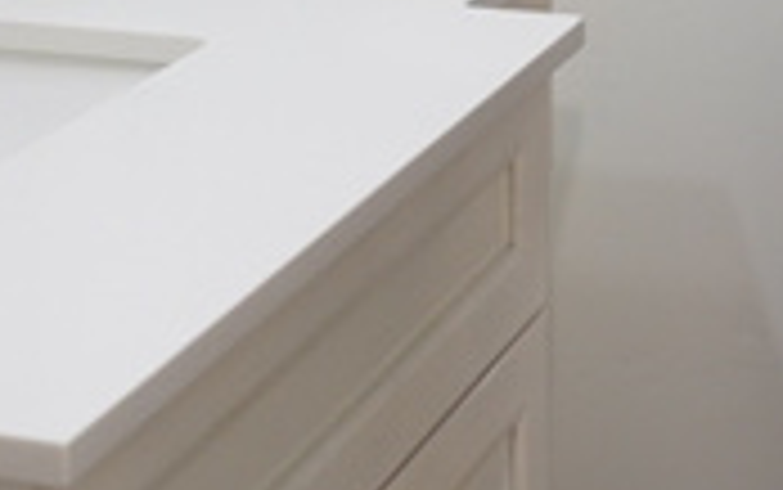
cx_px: 666
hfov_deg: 17.2
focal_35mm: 120
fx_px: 2562
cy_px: -521
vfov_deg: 10.0
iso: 500
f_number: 3.5
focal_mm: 20
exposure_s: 1/80
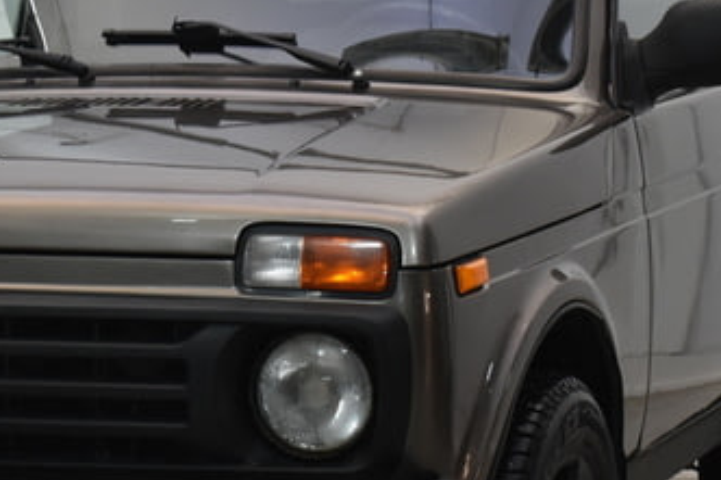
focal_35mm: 171
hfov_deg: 12.0
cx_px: 187
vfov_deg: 8.0
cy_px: 263
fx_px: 3423
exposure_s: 1/80
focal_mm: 42
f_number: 5.6
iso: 800
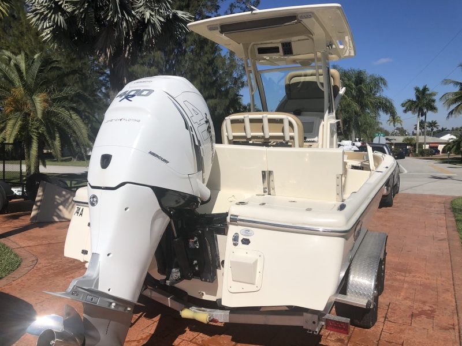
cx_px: 231
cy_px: 173
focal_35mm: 28
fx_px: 374
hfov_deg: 63.4
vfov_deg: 49.7
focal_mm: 3.99
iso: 20
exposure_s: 1/6897
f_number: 1.8
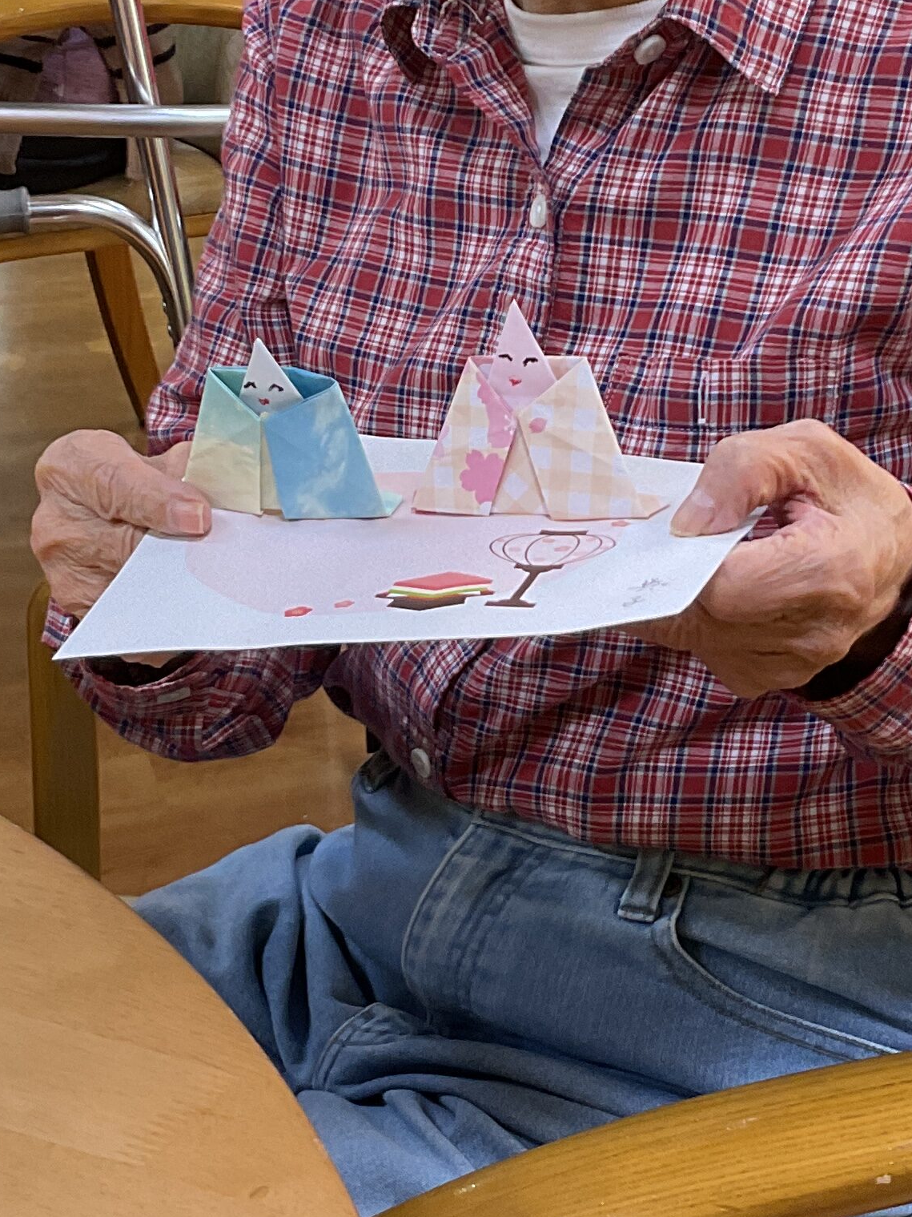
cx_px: 599
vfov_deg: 25.3
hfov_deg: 19.1
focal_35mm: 77
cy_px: 598
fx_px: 2705
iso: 64
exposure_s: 1/60
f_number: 1.8
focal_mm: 3
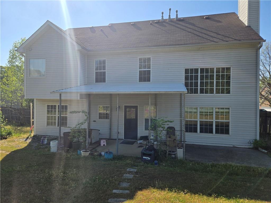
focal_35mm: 23
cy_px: 102
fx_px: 180
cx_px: 136
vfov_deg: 58.9
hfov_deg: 73.9
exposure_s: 1/1819
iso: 25
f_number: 1.8
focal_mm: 5.4
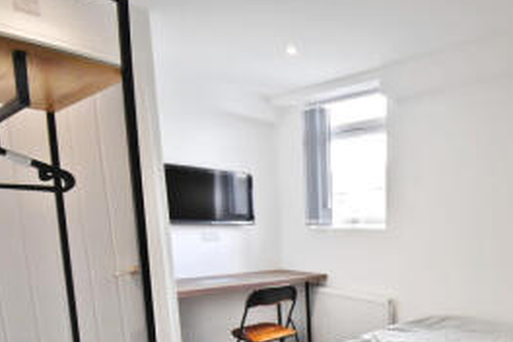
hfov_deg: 60.7
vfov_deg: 44.3
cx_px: 426
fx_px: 385
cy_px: 298
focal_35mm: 27
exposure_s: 1/100
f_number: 5
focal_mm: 10
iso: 800
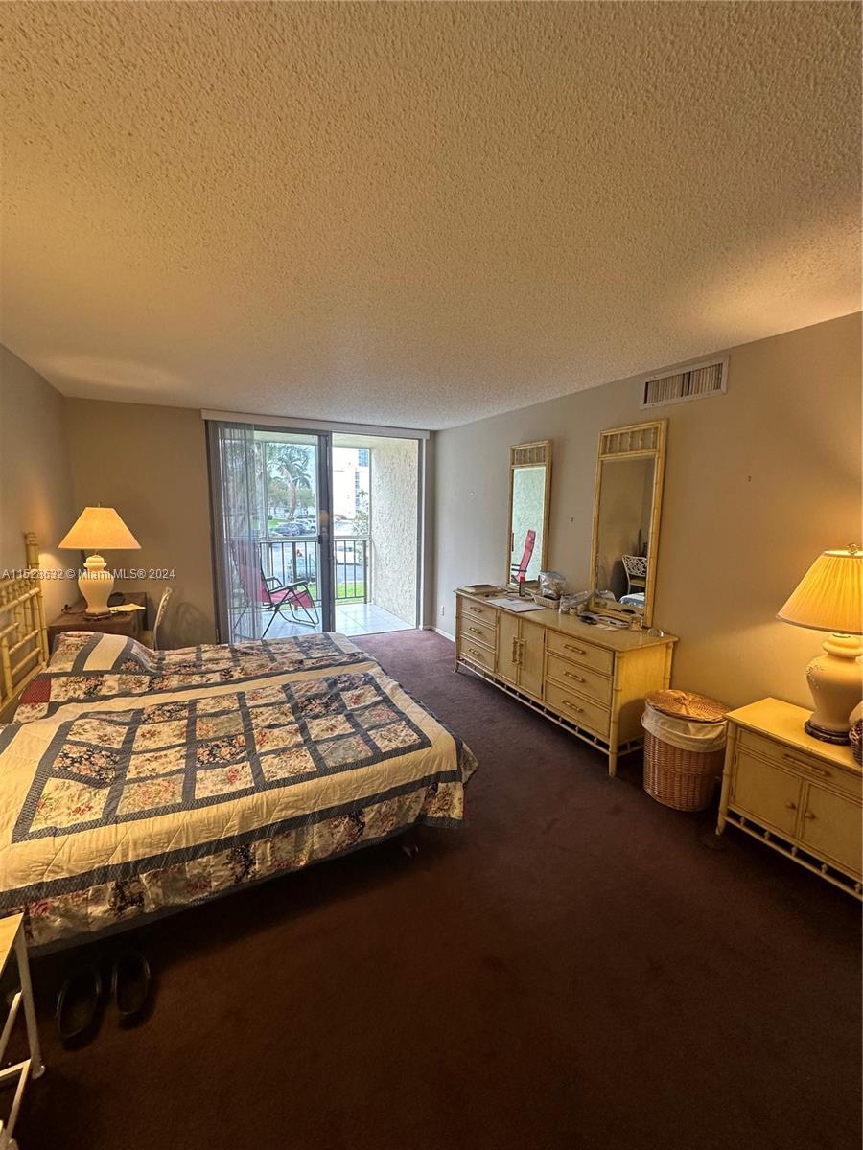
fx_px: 465
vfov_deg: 102.1
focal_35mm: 14
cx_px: 432
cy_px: 575
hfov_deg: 85.7
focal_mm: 2.22
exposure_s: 1/120
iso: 200
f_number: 2.2
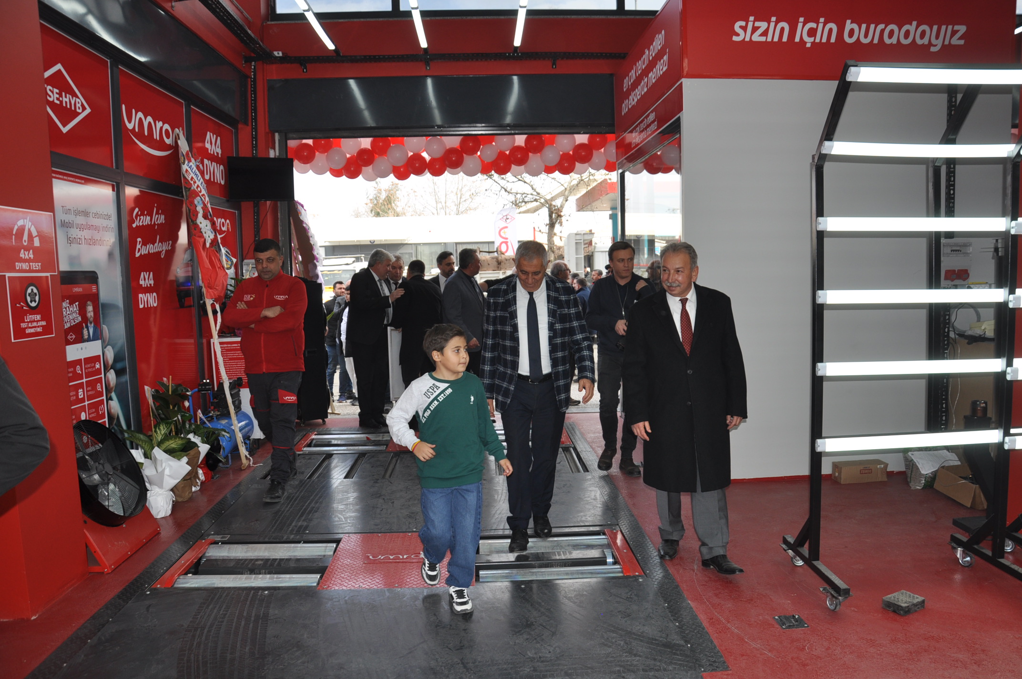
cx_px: 511
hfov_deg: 67.4
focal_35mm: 27
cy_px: 340
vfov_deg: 47.8
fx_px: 766
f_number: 5
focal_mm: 18
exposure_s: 1/200
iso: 200
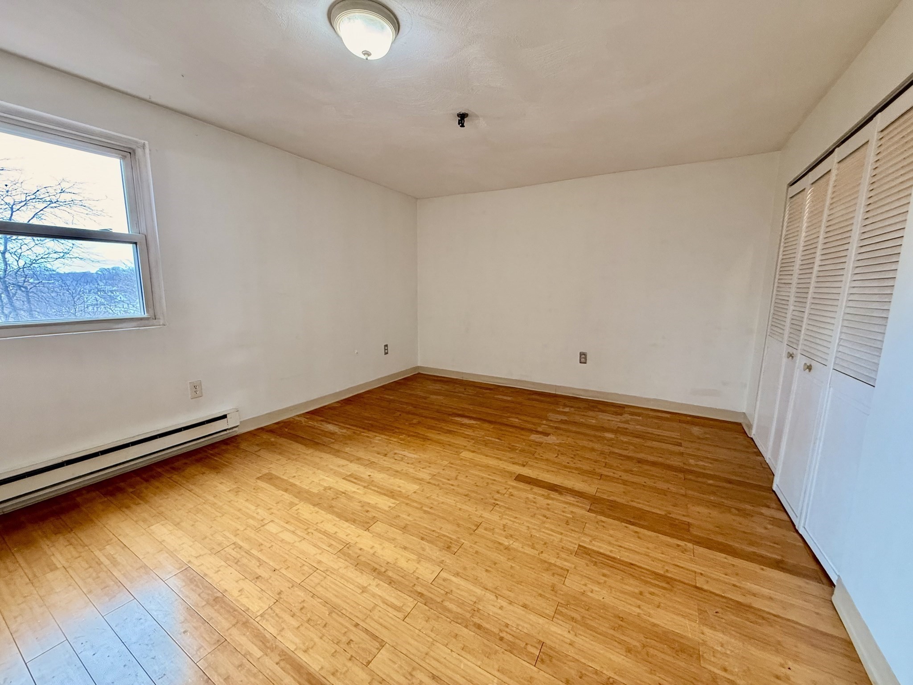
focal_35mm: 14
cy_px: 342
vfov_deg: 85.7
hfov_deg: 102.1
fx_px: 369
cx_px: 456
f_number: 2.2
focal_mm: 2.22
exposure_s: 1/60
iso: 200
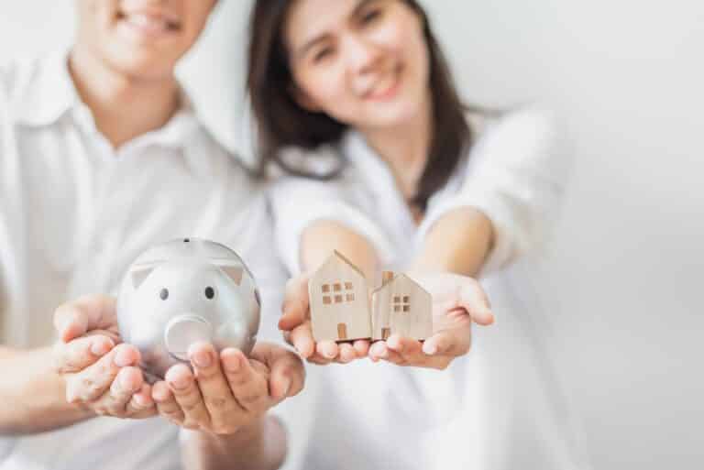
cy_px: 235
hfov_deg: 34.5
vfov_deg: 23.4
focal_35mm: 58
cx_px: 352
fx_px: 1135
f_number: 2.8
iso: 250
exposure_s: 1/200
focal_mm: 58
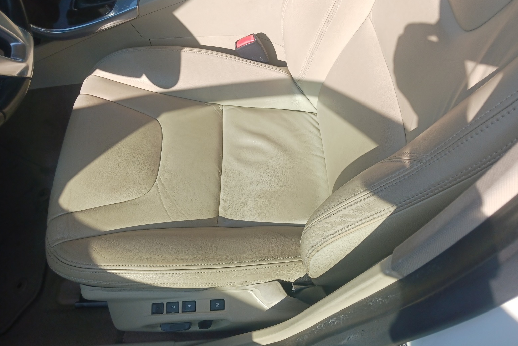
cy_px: 151
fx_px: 417
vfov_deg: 44.9
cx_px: 266
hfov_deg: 63.6
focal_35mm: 29
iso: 20
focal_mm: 4
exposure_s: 1/185
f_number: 1.8
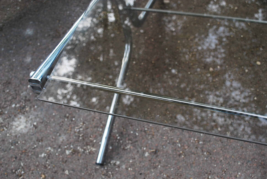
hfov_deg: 57.2
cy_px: 90
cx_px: 134
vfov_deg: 40.1
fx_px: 245
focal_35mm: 33
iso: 200
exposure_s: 1/100
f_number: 5
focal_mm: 22
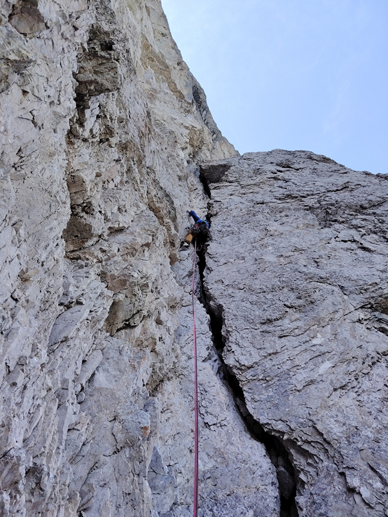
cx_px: 194
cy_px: 258
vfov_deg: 71.6
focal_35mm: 24
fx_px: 359
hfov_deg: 56.8
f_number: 1.75
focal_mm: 5.25
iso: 105
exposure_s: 1/121
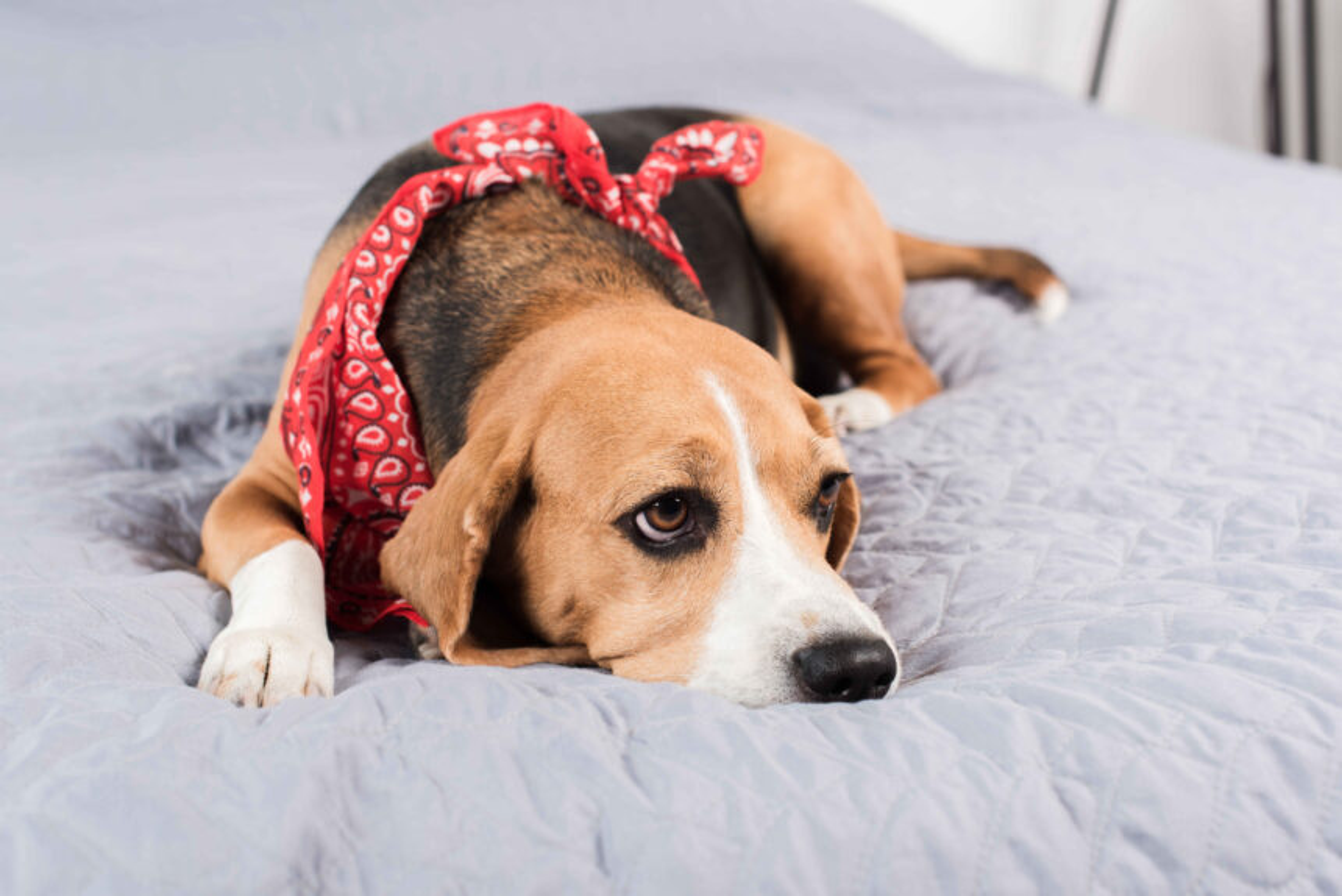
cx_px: 671
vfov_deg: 27.0
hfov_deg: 39.6
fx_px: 1864
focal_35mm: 50
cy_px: 448
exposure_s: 1/200
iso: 200
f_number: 5
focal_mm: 50
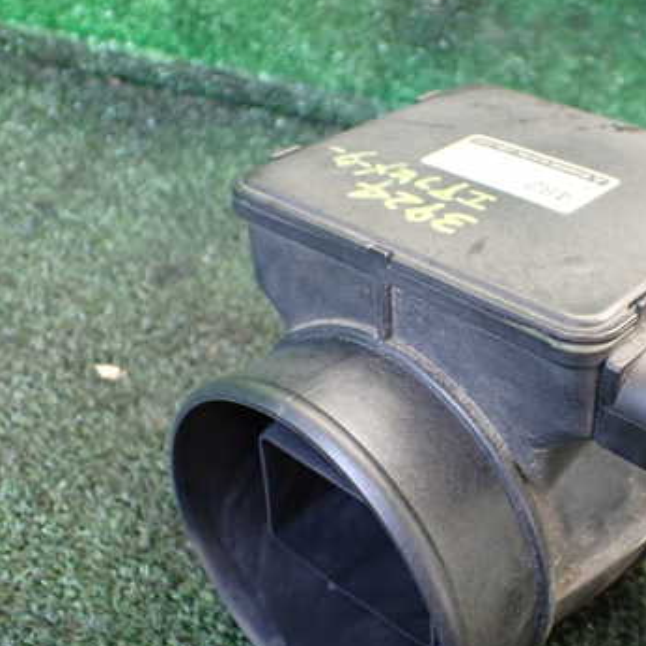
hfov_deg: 36.1
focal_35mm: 46
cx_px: 467
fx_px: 971
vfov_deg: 36.7
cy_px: 360
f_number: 2.3
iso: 400
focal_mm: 5.4
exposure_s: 1/125
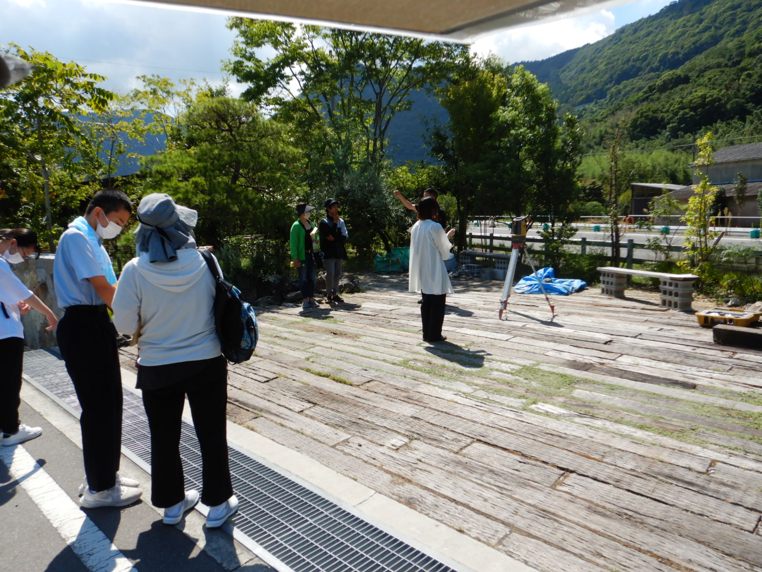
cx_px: 381
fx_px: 528
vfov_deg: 56.8
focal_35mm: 24
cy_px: 286
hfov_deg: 71.6
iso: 125
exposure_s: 1/800
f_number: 4.1
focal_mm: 4.3
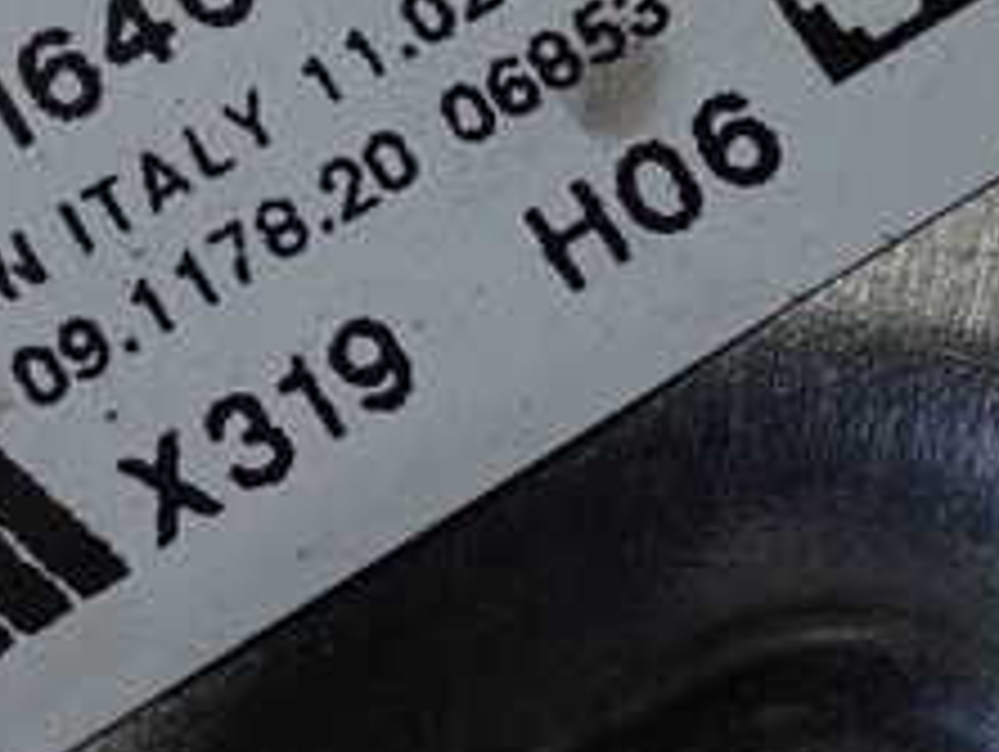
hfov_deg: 10.9
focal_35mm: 181
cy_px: 32
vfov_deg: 8.2
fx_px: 5229
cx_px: 387
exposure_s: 1/125
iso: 800
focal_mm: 11.88
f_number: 3.8
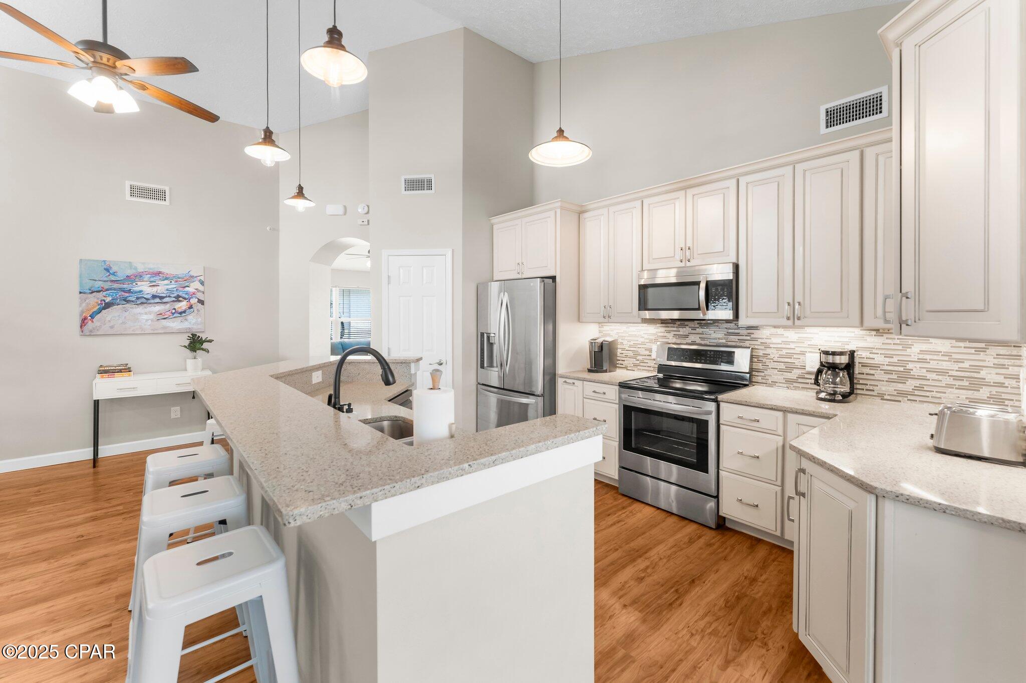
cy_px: 342
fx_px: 399
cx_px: 513
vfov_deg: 81.2
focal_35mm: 14
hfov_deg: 104.3
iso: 400
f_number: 8
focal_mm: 14
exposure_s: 1/8
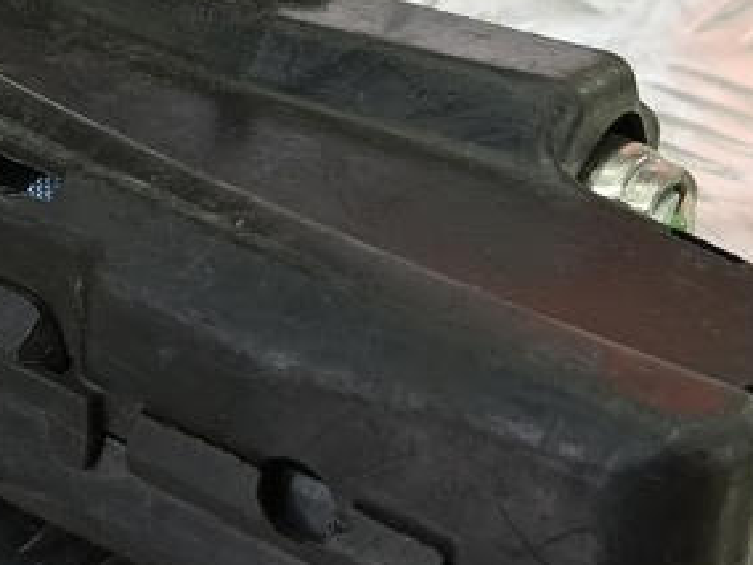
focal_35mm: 83
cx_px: -103
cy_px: 138
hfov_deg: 22.1
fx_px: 1805
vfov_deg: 17.7
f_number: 1.6
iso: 132
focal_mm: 4.11
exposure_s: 1/50
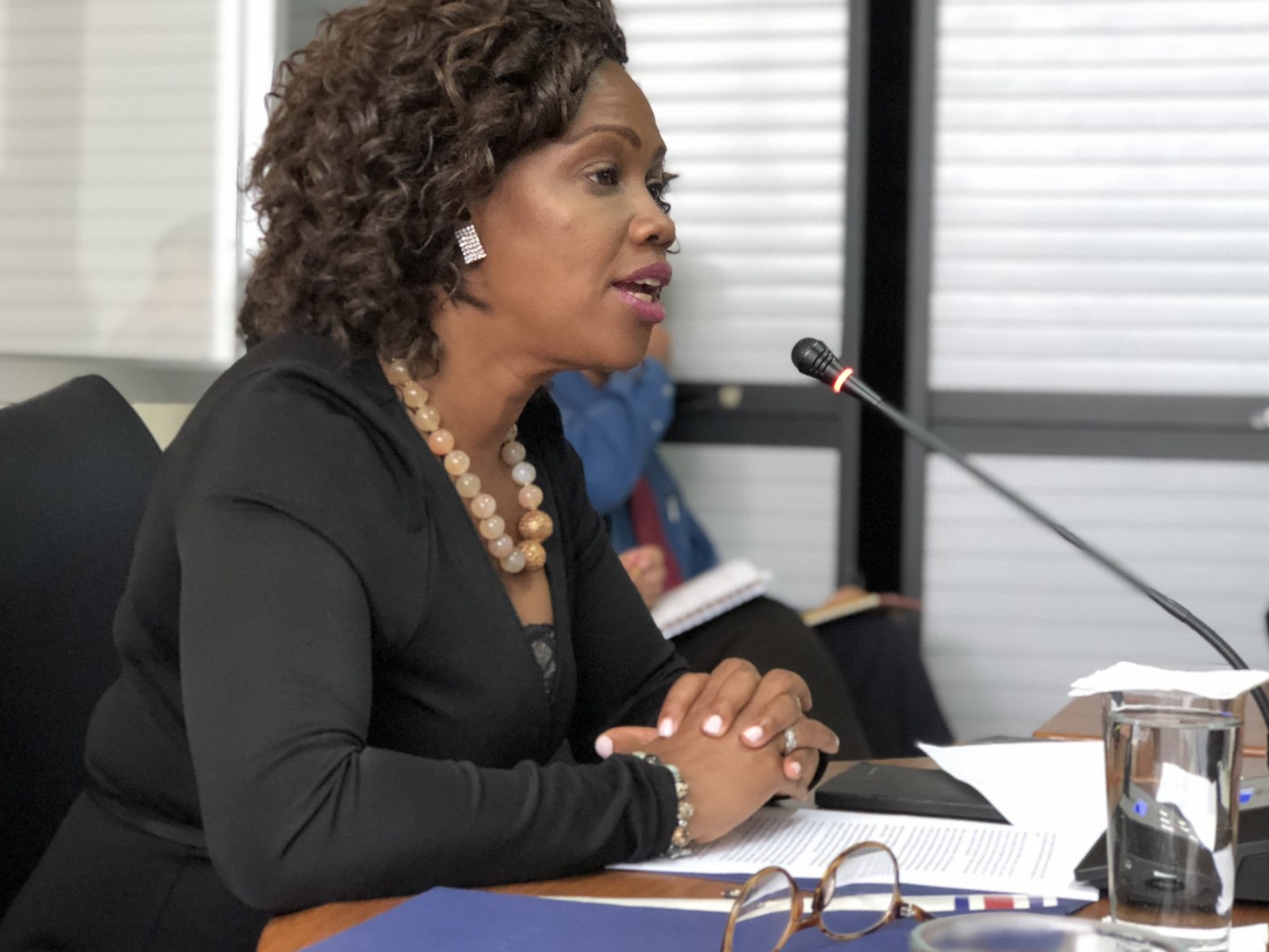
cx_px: 619
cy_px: 403
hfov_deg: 29.0
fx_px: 2456
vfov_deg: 21.9
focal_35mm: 67
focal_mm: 6.6
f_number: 2.8
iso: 400
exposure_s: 1/60
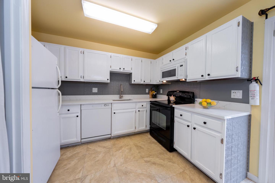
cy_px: 92
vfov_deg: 90.0
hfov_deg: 112.6
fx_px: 92
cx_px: 138
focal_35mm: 12
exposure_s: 1/250
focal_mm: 12
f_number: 2.8
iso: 800
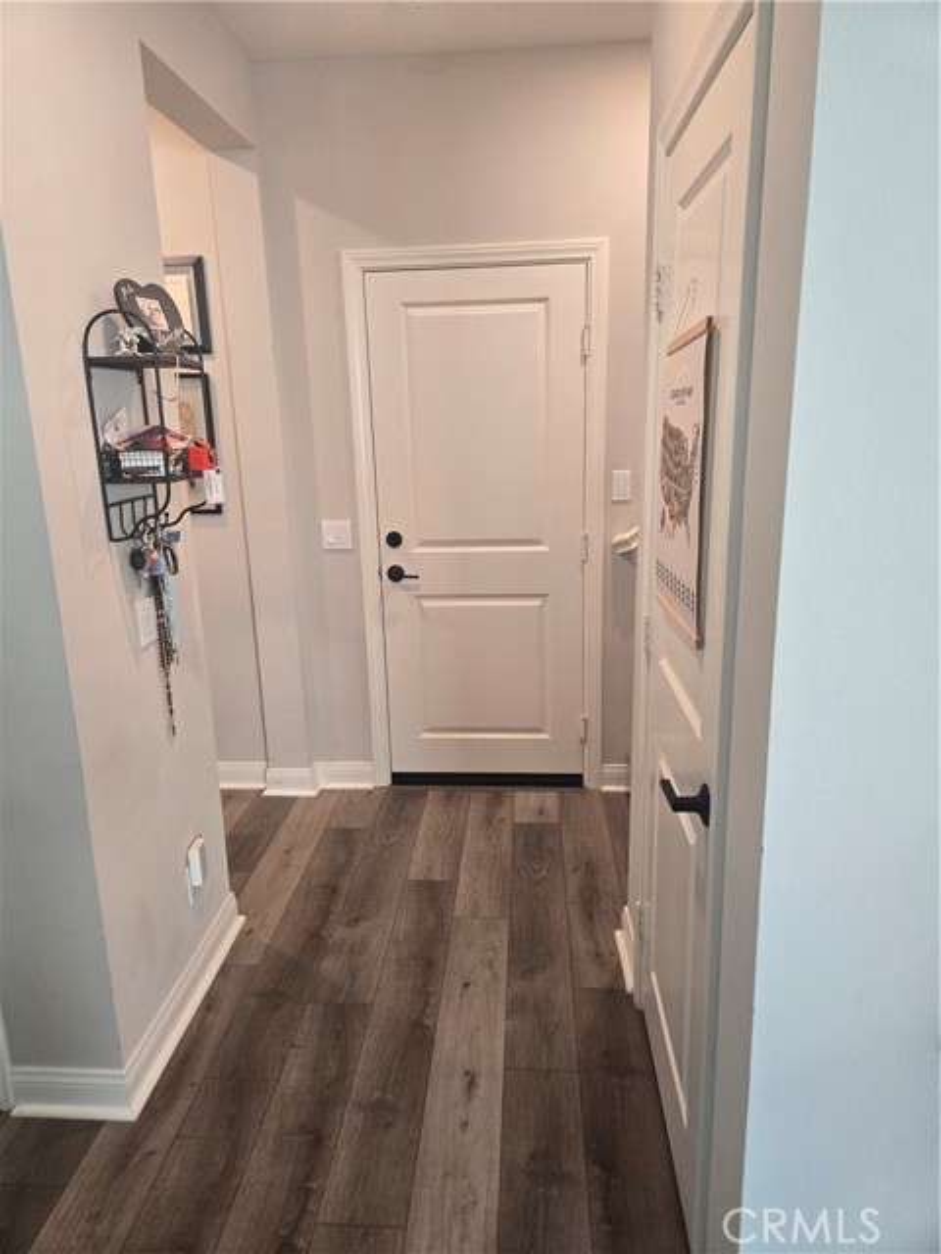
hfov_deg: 58.9
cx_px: 470
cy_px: 627
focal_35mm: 23
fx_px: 834
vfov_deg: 73.9
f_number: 1.8
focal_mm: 5.4
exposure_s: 1/120
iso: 200
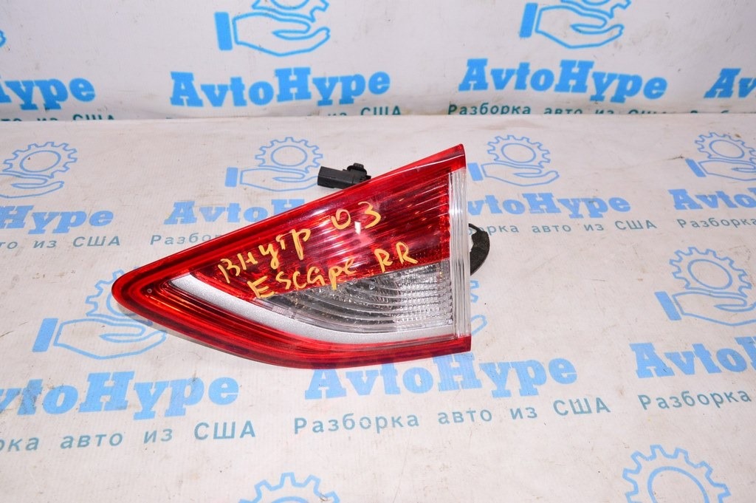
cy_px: 252
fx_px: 629
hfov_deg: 62.0
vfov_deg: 43.5
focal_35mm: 30
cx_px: 378
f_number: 8
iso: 1600
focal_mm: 20
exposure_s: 1/200
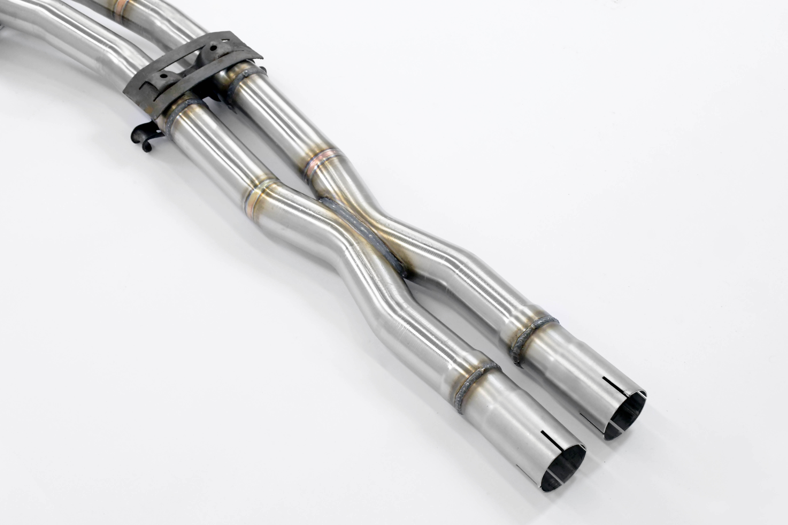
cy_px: 262
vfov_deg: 22.6
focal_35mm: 60
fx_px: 1313
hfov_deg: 33.4
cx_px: 394
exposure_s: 1/160
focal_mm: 40
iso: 3200
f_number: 10
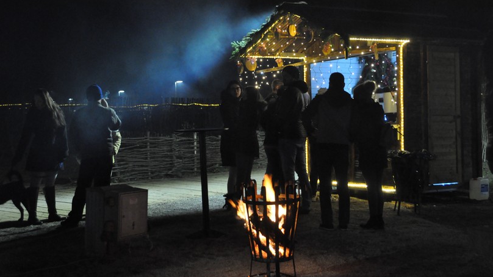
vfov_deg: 23.5
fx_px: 667
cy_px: 149
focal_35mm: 51
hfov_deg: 40.6
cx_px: 250
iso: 3200
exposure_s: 1/30
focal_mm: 32
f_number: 4.2
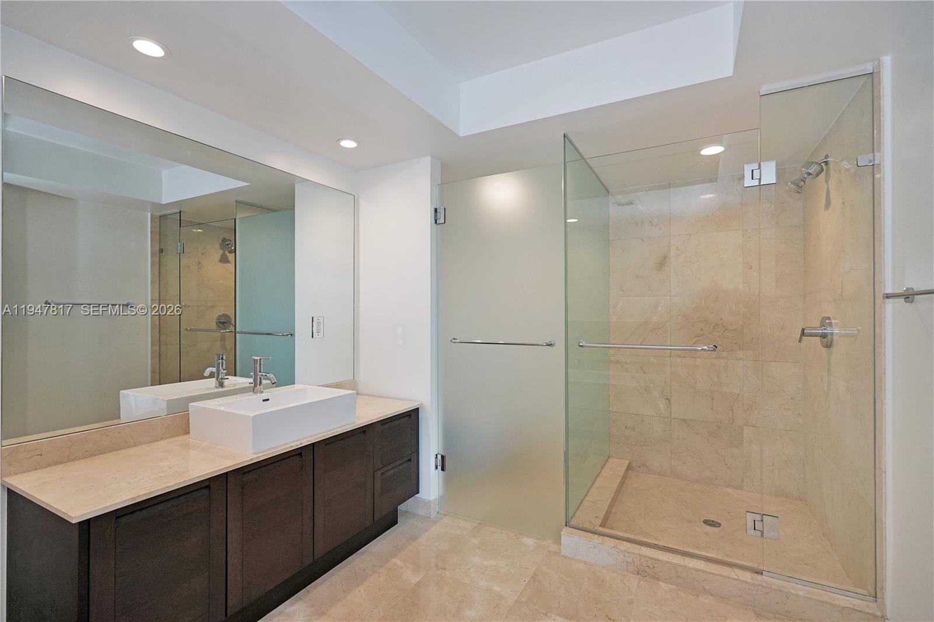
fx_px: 415
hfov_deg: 96.7
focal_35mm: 16
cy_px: 311
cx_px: 467
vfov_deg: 73.7
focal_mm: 16
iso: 250
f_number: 4
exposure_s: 1/125
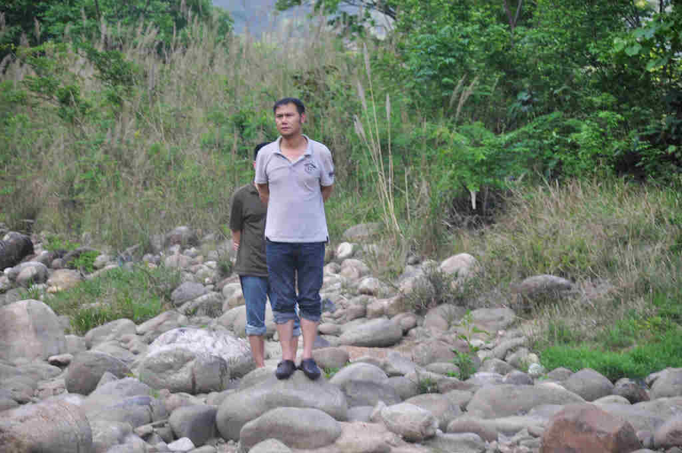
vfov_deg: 8.7
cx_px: 341
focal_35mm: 158
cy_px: 226
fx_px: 2980
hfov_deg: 13.1
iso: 200
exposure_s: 1/125
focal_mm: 105
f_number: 5.6
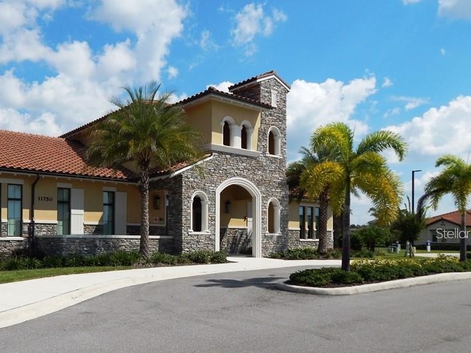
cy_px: 233
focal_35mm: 33
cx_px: 160
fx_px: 449
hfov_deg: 54.3
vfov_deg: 42.4
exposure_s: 1/800
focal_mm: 4
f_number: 6
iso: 125
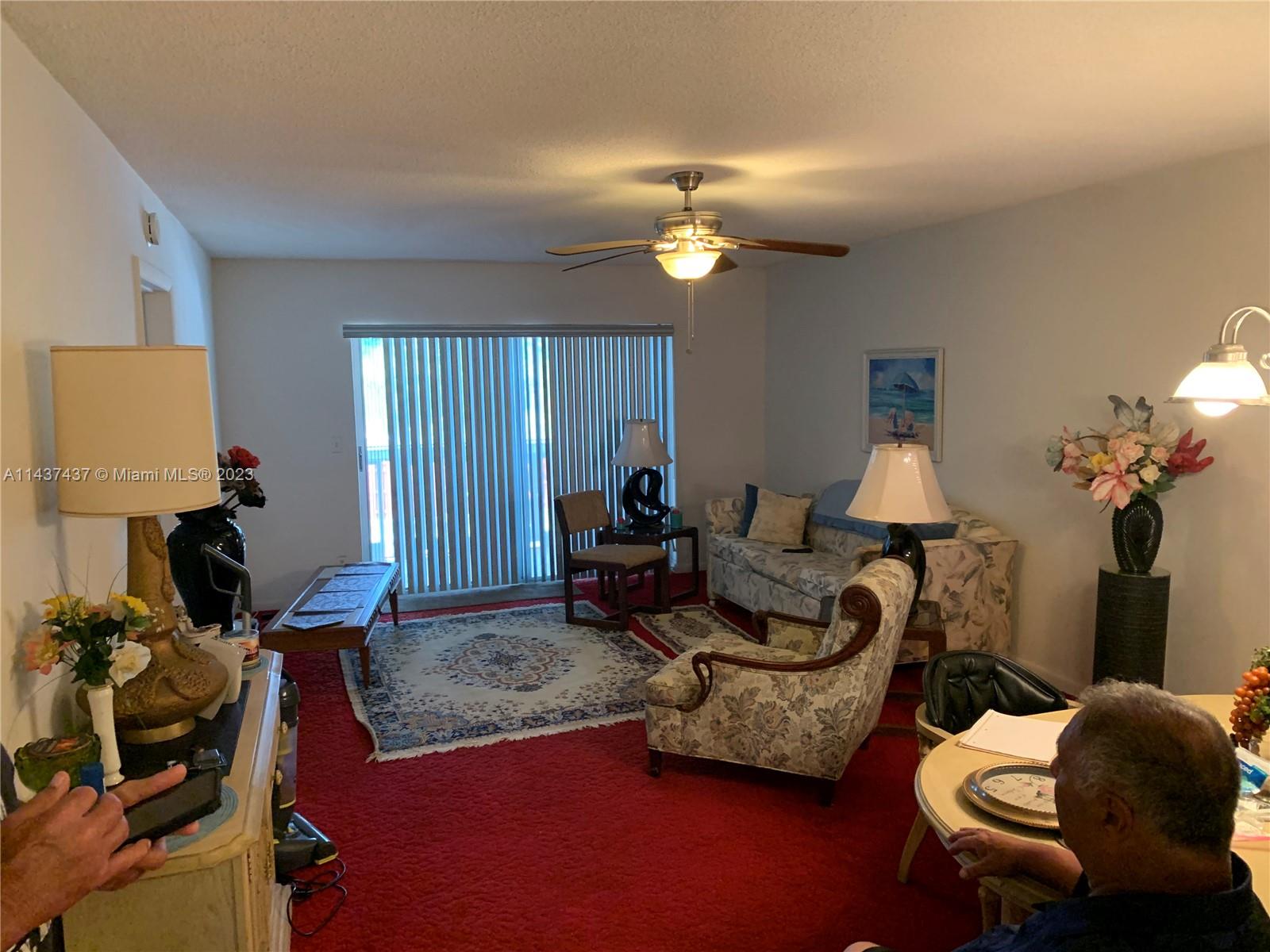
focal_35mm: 26
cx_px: 635
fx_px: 954
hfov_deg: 67.3
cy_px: 476
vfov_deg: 53.1
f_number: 1.8
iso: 400
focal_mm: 4.25
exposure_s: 1/60
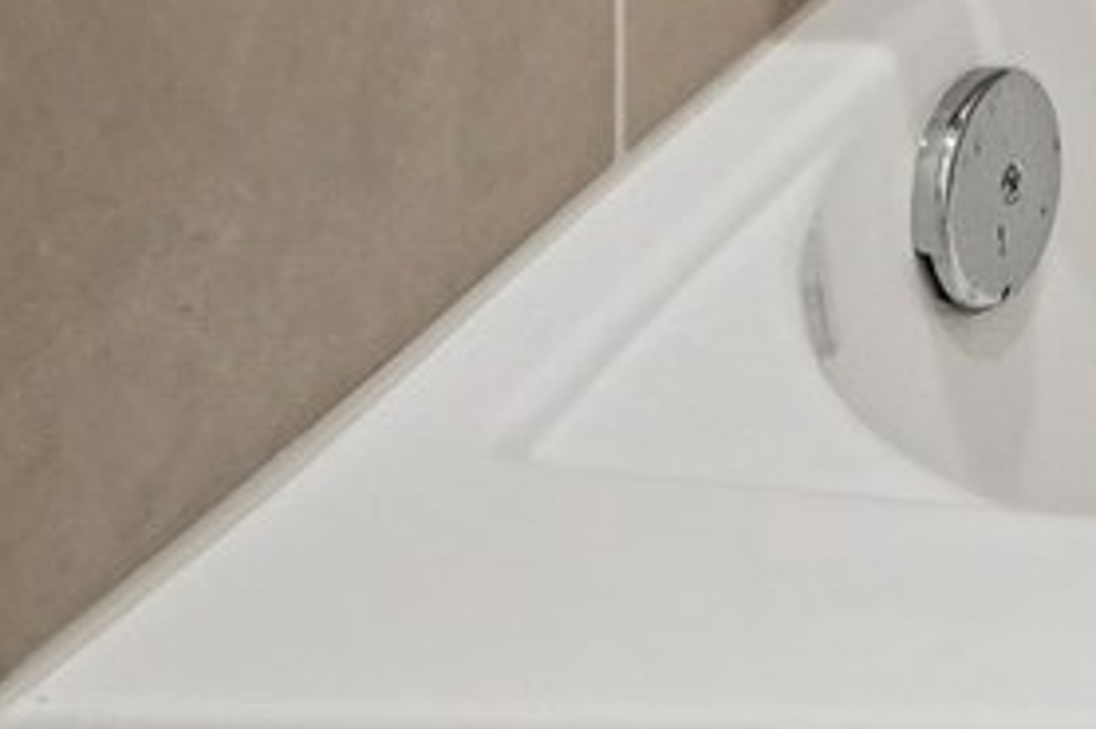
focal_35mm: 118
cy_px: -1862
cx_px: 3048
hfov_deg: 11.8
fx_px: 3590
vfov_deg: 8.4
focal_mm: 16
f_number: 8
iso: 400
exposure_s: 1/13
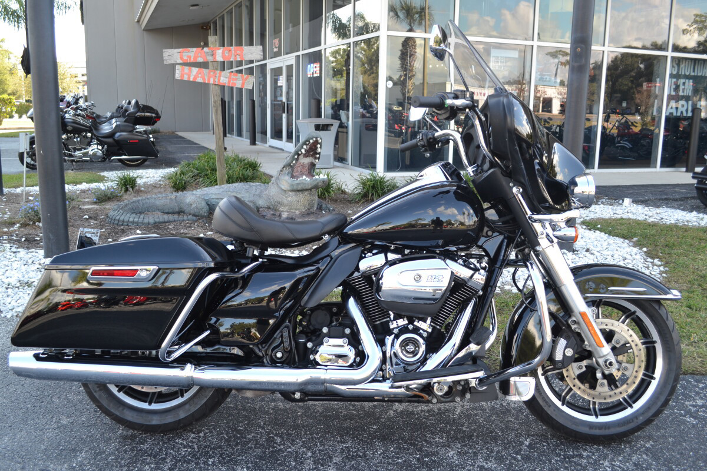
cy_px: 236
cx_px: 354
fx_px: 648
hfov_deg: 57.2
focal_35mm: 33
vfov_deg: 40.0
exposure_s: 1/125
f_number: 5.6
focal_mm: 22
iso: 220
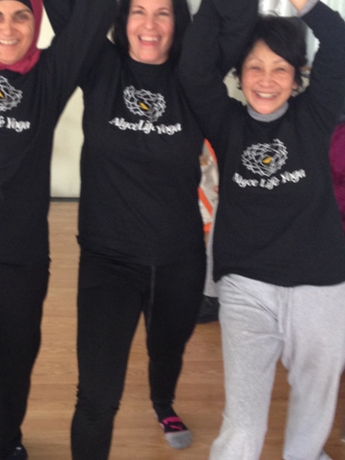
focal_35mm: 62
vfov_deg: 30.8
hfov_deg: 23.5
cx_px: 97
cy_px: 133
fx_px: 824
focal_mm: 4.12
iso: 100
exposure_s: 1/20
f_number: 2.4
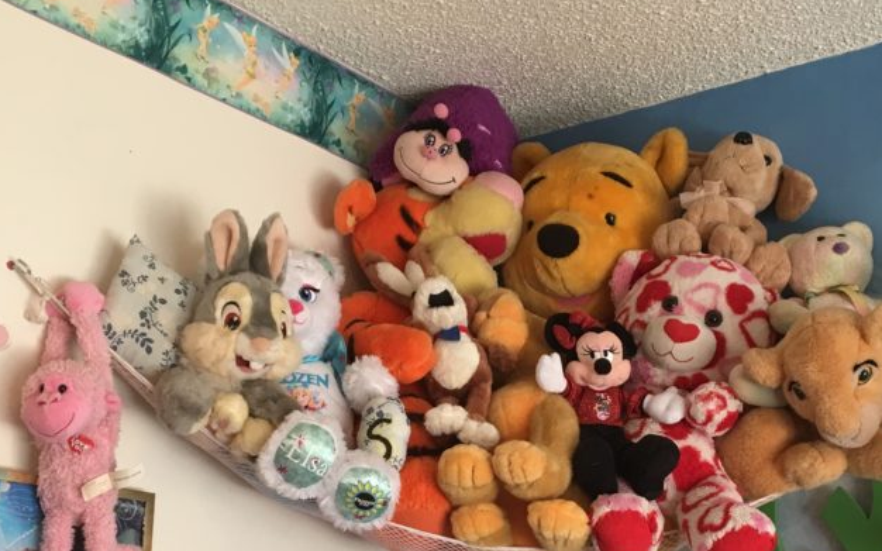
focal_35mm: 56
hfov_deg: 36.3
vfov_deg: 22.7
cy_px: 467
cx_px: 482
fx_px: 1346
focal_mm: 4.15
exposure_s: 1/30
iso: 80
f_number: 2.2
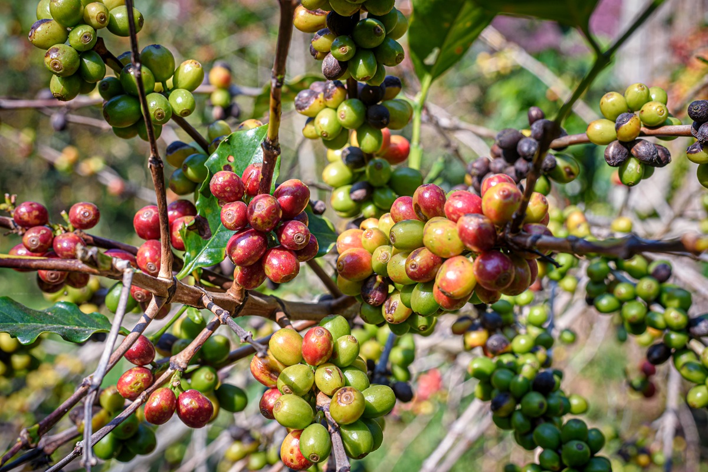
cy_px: 236
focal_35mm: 50
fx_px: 984
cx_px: 354
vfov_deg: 27.0
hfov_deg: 39.6
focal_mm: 50
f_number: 8
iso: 400
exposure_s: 1/250
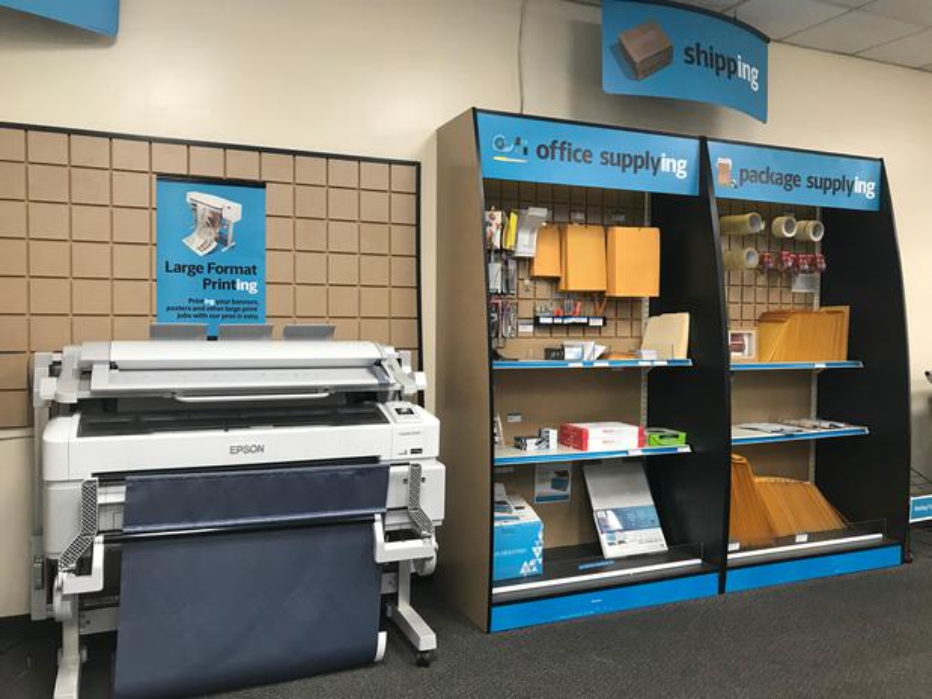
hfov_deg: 63.5
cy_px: 350
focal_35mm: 28
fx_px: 754
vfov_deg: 49.7
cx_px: 466
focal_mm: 3.99
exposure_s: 1/17
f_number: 1.8
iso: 40
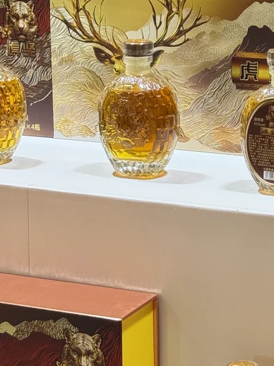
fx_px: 1246
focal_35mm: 118
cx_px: 295
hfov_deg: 12.4
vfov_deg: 16.3
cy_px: -12
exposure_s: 1/50
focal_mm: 6.76
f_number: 1.78
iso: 64
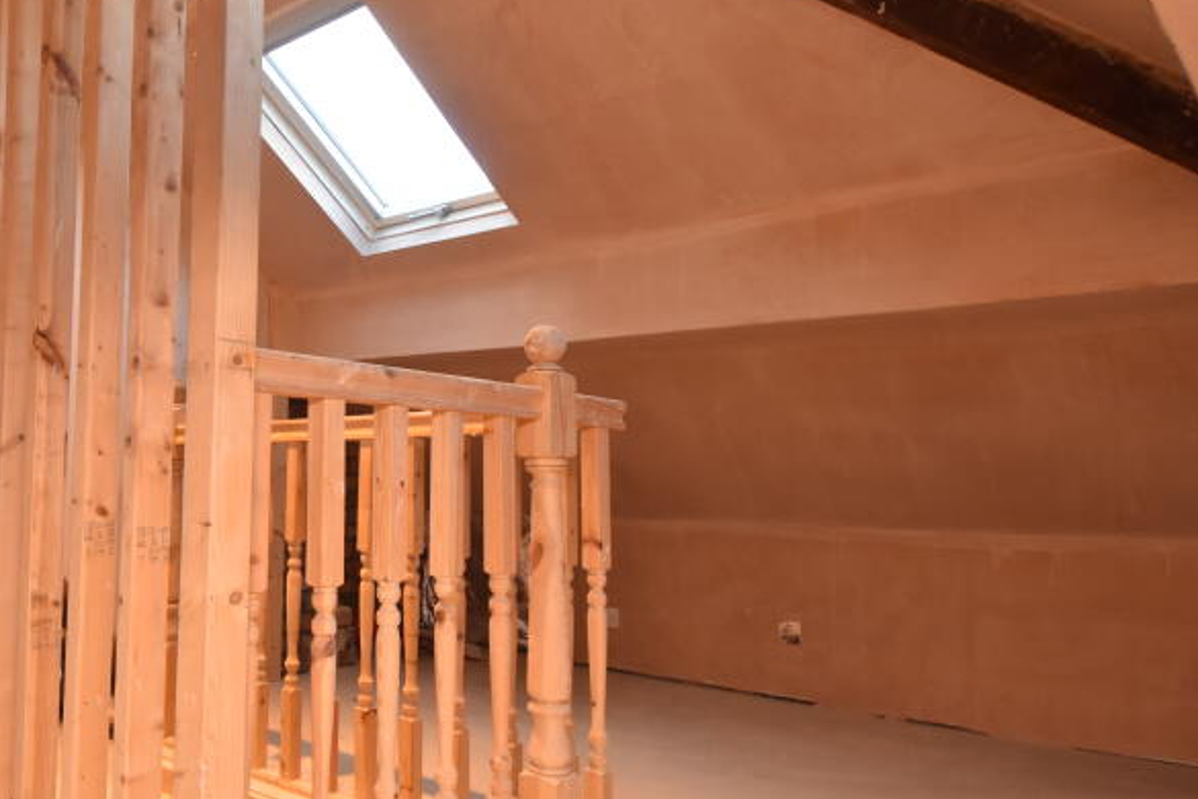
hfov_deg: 60.7
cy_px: 407
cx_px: 311
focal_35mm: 29
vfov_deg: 45.1
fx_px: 961
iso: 800
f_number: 5
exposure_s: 1/100
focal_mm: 11
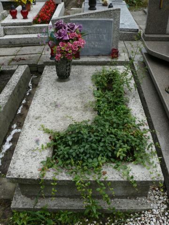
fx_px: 228
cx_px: 84
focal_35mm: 35
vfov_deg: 52.6
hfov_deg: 40.7
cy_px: 112
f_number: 4
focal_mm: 7.4
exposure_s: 1/125
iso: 100
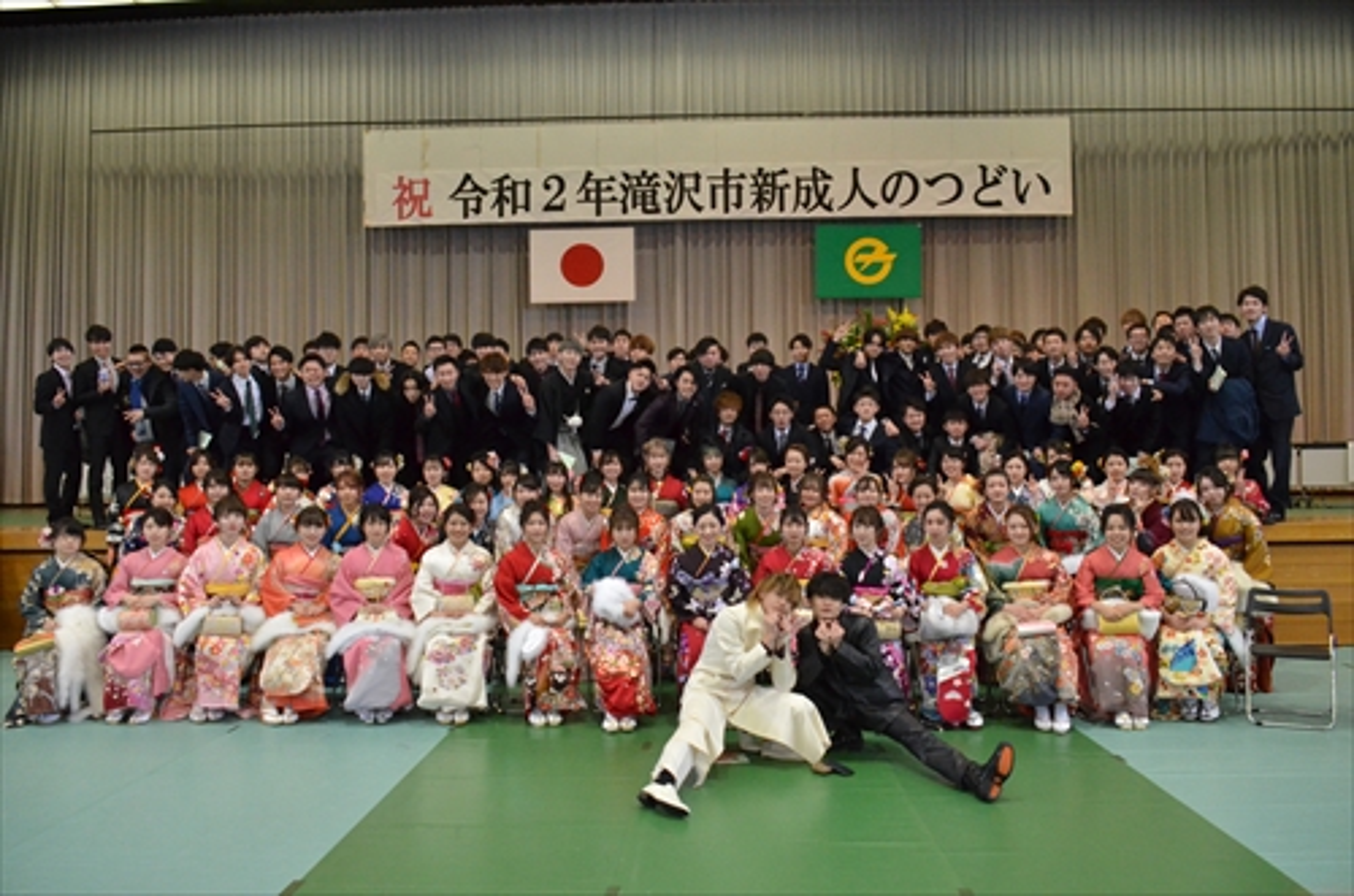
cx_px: 677
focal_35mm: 27
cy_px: 448
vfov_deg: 47.7
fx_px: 1013
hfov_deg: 67.5
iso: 3200
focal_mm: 18
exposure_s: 1/250
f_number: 5.6
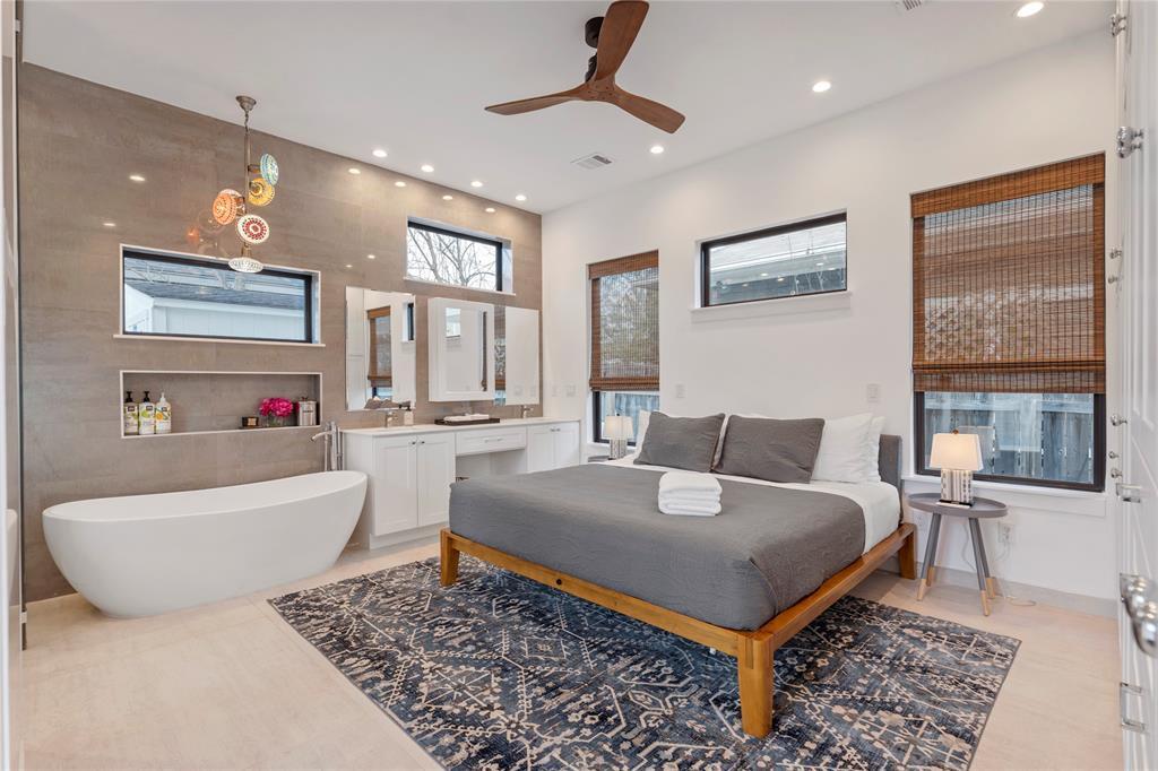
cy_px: 386
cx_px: 579
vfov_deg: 73.7
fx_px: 514
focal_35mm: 16
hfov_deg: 96.8
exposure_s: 1/3
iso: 100
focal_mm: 16
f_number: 8
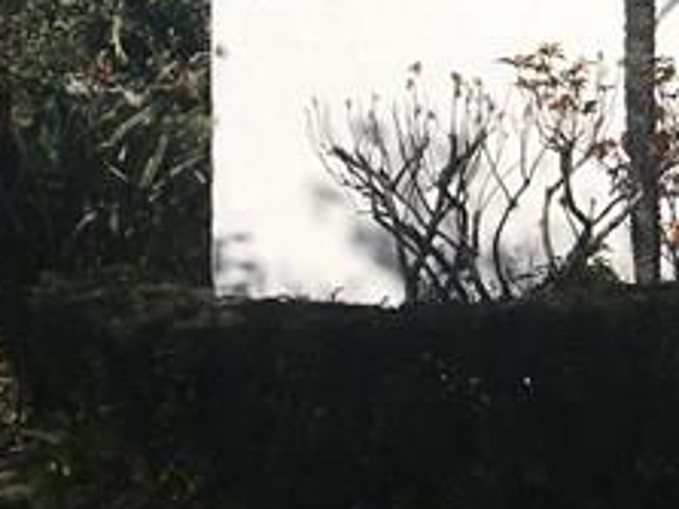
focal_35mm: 133
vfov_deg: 11.0
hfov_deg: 12.7
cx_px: 1416
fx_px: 2607
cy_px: -85
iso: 25
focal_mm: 4.15
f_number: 2.2
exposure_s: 1/3497
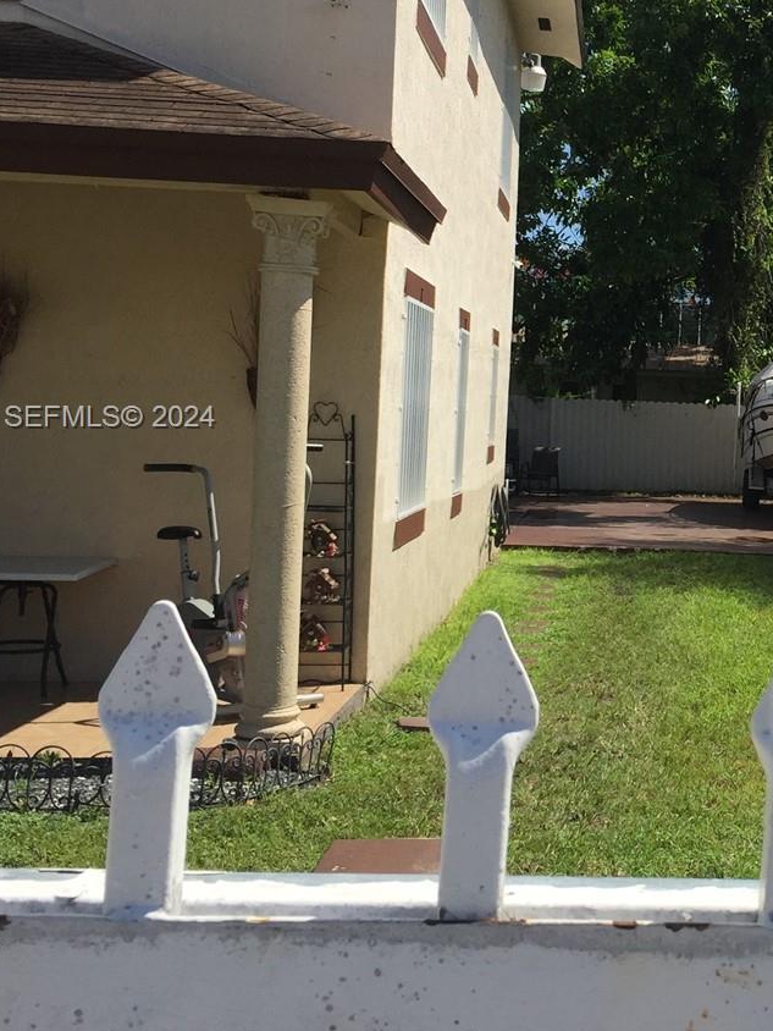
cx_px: 812
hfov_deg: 25.0
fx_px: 1638
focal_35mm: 55
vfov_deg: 34.8
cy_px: 419
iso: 32
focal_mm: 4.15
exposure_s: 1/2639
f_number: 2.2
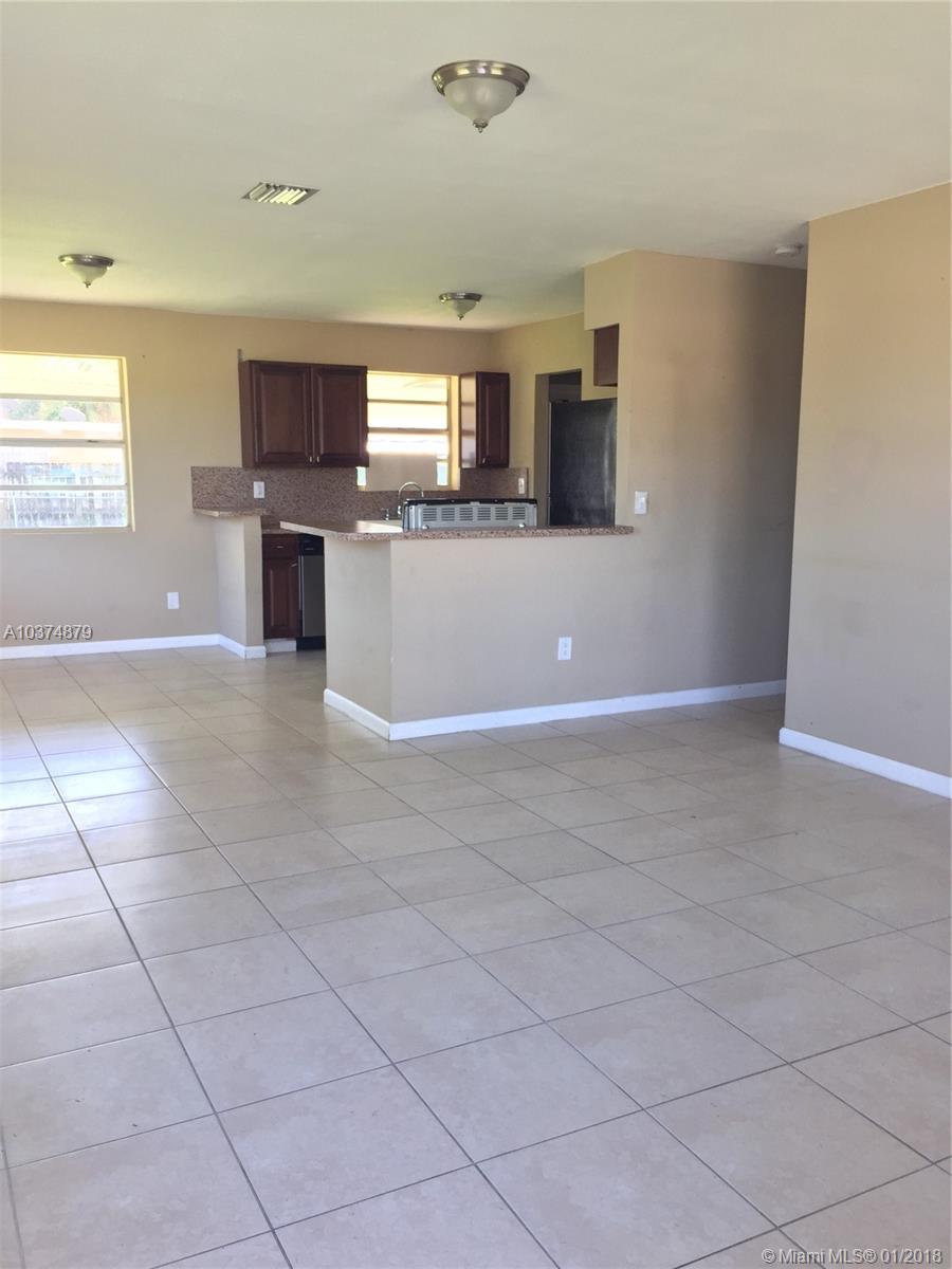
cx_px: 476
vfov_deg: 61.7
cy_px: 634
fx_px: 1063
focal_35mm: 29
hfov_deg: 48.2
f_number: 2.2
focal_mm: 4.15
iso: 32
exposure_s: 1/60
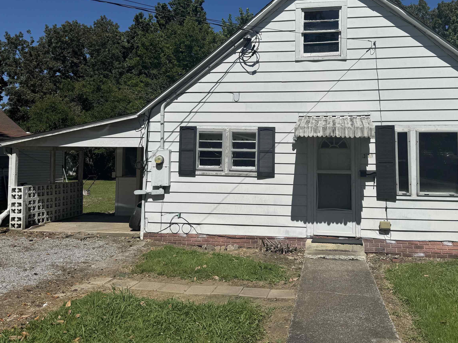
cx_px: 275
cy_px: 134
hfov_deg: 56.4
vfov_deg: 43.9
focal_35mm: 32
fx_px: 423
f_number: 1.78
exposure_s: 1/12346
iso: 80
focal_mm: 6.76
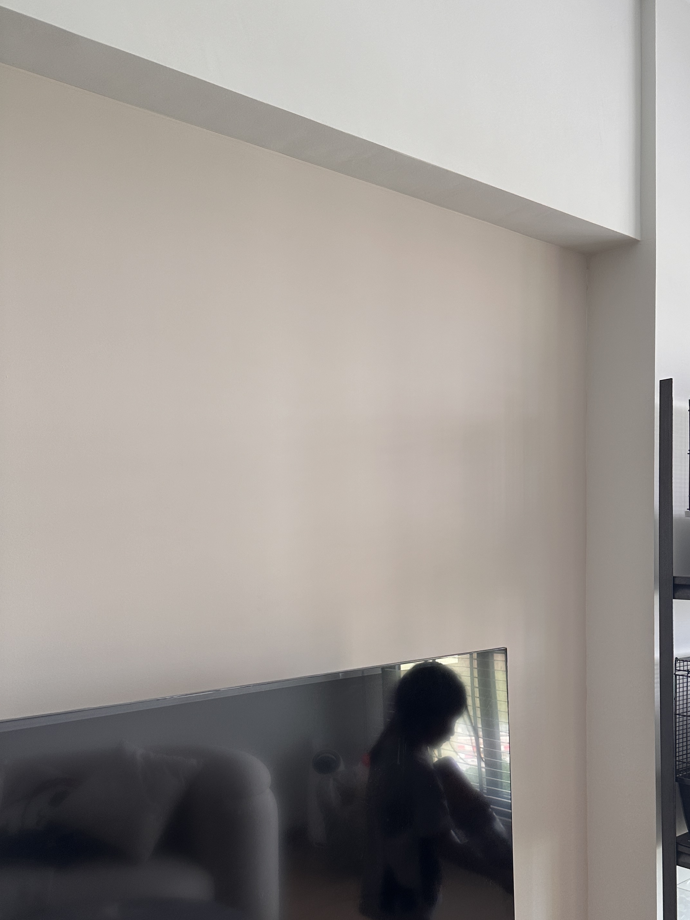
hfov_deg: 41.0
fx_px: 903
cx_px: 488
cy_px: 585
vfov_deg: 53.3
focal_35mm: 34
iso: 125
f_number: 1.78
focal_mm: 6.86
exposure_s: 1/121
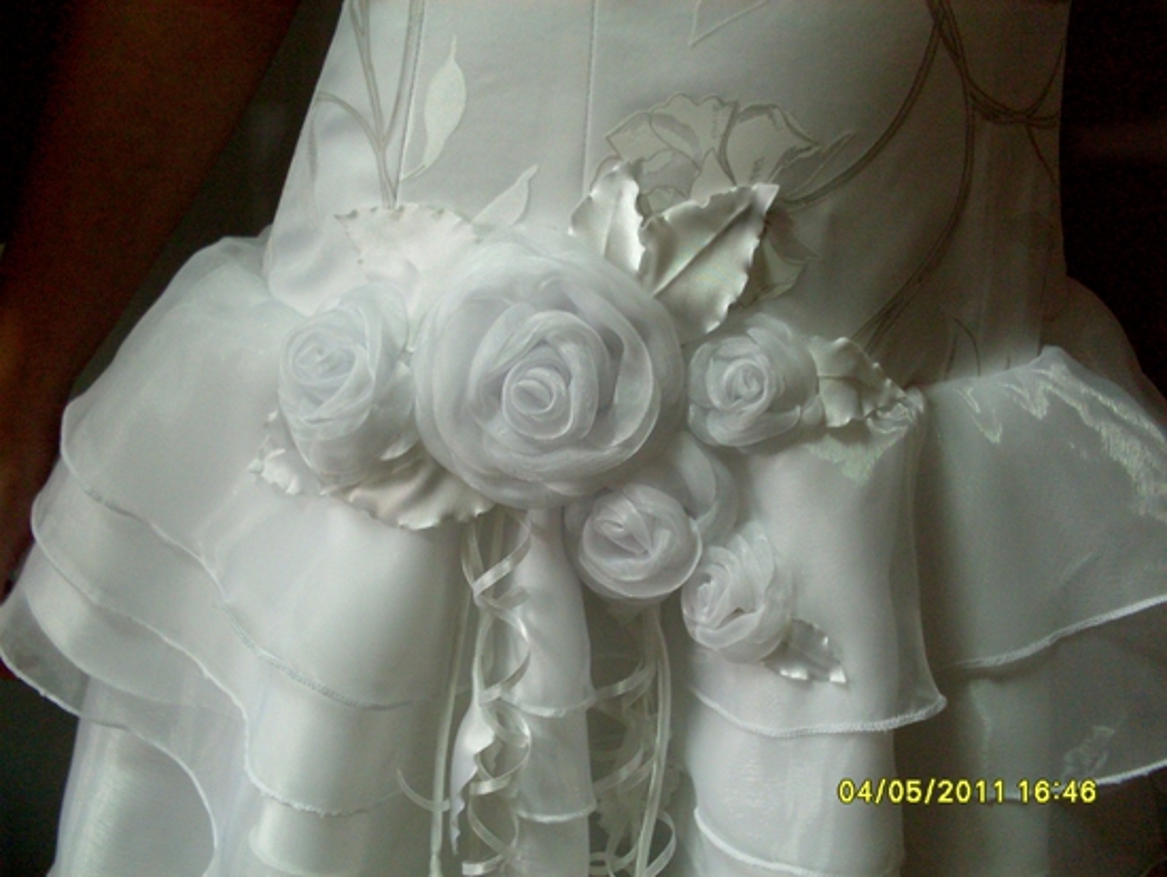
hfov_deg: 49.0
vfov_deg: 37.7
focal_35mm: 38
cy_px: 438
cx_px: 584
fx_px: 1282
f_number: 2.8
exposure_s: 1/30
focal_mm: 6.3
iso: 200
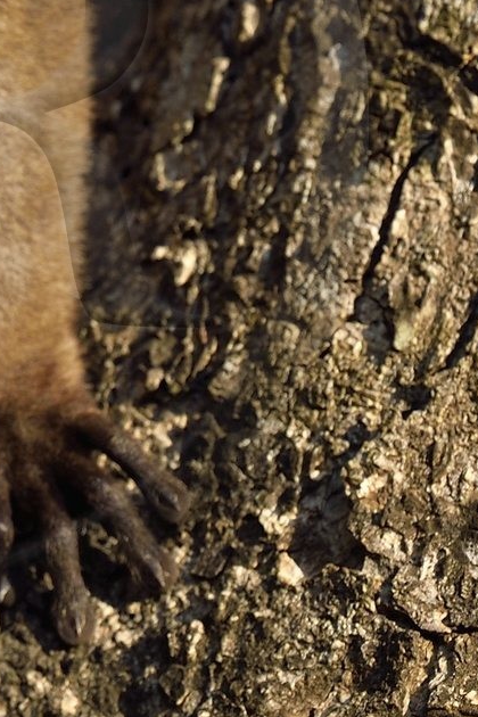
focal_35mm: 762
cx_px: -160
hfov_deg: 1.8
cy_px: 118
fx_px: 15175
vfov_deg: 2.7
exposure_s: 1/250
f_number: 7.1
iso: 200
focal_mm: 200
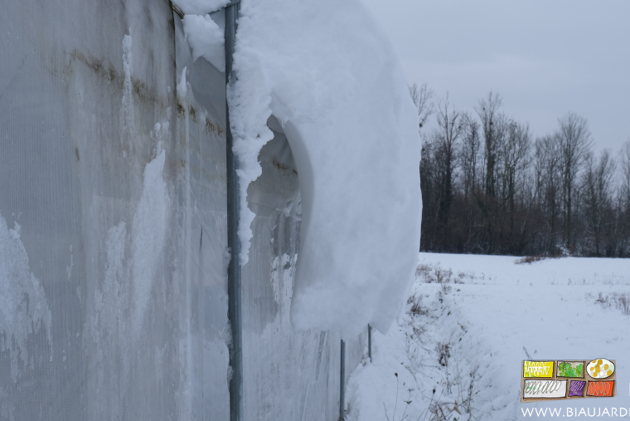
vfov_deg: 26.9
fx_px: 875
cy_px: 147
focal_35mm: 50
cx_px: 355
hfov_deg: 39.5
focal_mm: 25.4
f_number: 10
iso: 160
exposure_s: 1/125
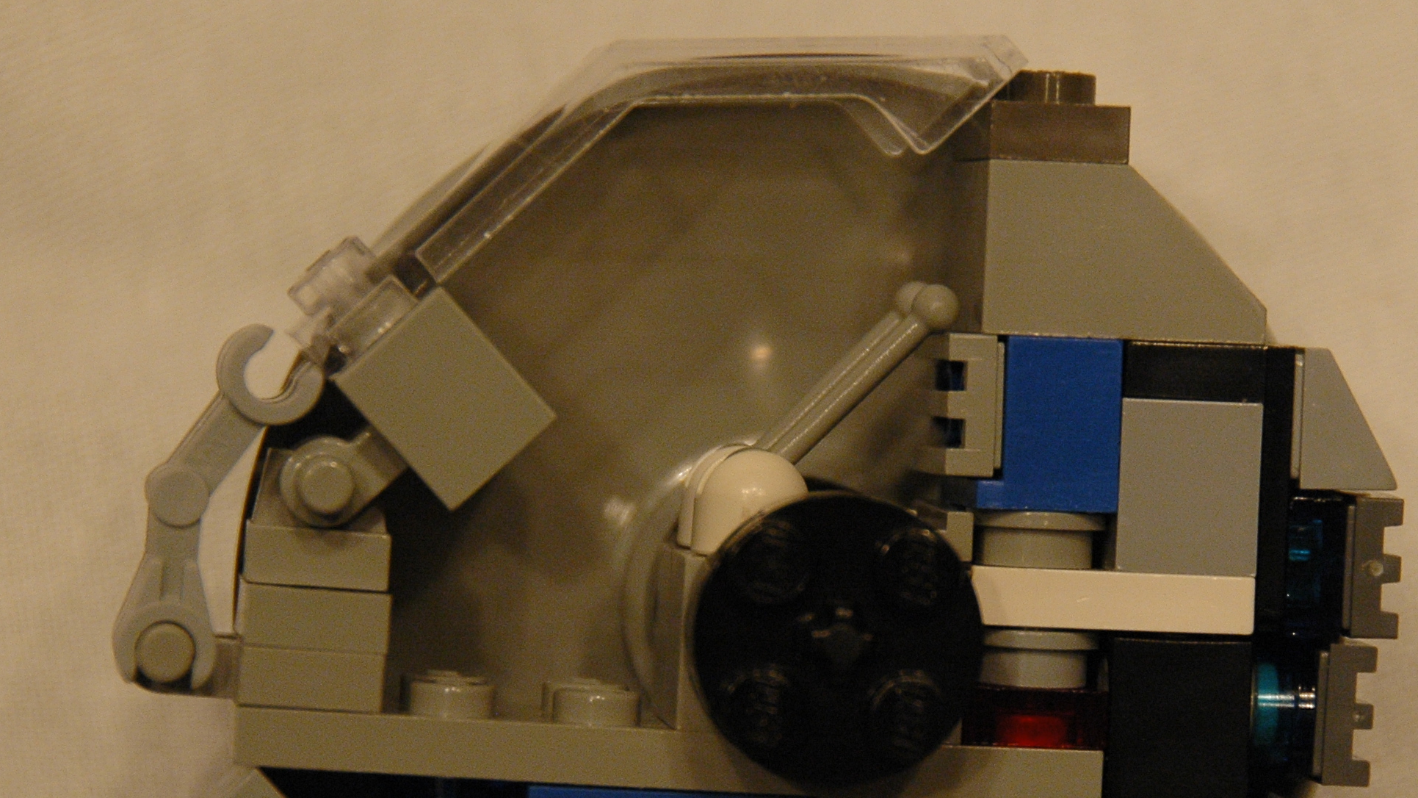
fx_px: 9656
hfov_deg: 8.4
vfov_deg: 4.7
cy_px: 598
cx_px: 858
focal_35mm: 257
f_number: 5.6
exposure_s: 1/30
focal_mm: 105
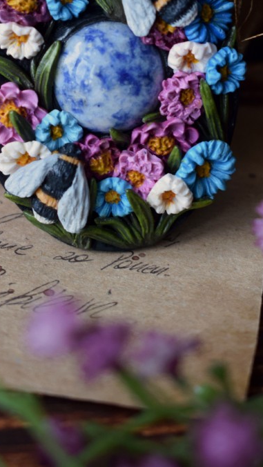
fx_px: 1326
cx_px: 112
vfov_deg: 19.7
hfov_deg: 11.3
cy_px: 74
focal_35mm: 107
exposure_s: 1/60
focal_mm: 40
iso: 720
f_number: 4.8
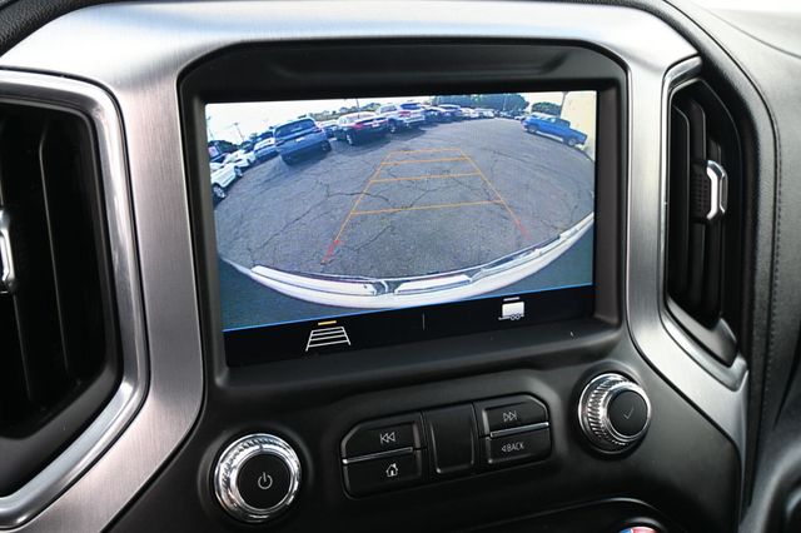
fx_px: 767
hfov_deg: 55.1
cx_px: 400
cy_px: 266
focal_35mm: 34
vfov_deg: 38.3
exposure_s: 1/125
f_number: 4.2
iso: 400
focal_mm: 23
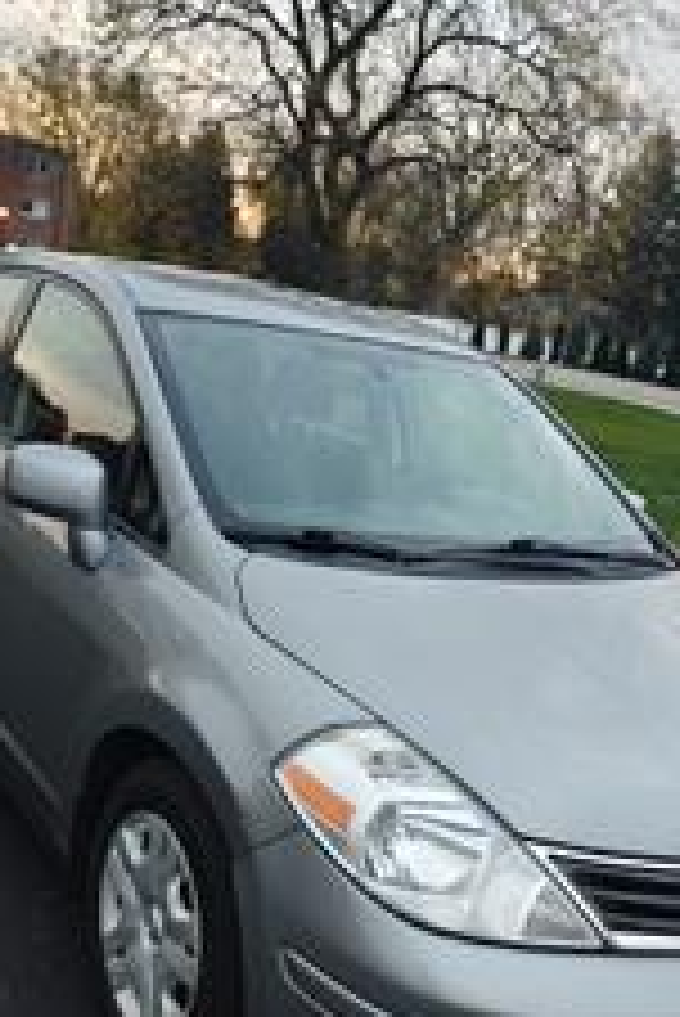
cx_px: 419
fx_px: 1132
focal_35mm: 40
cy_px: 554
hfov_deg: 33.3
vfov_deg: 48.4
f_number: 1.6
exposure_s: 1/100
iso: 160
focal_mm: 6.06
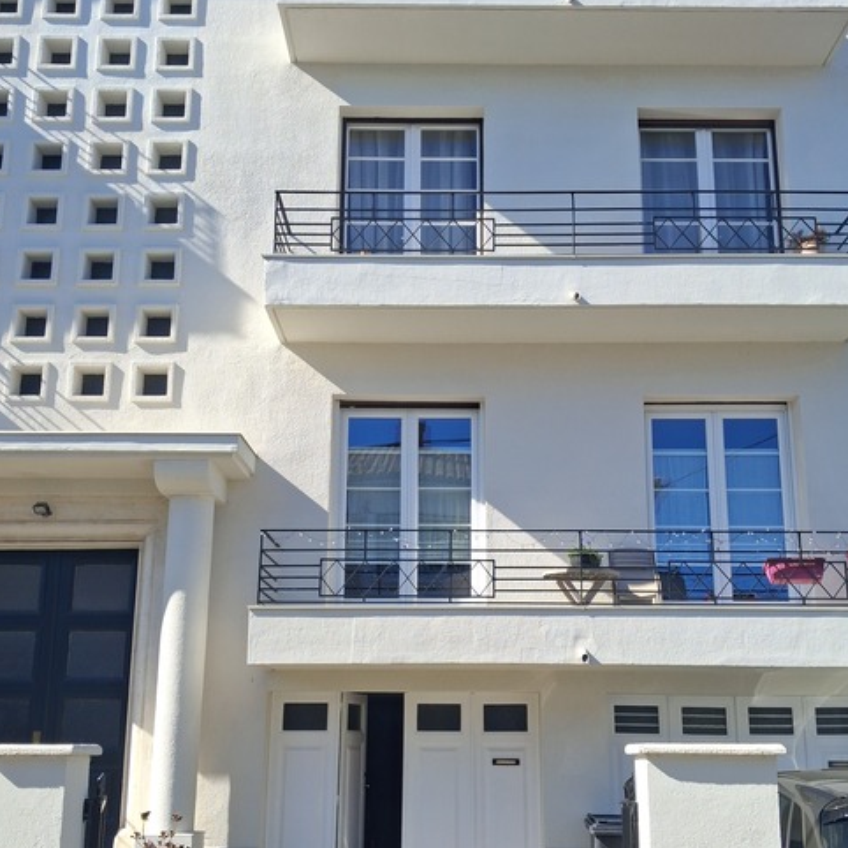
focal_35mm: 38
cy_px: 500
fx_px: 1053
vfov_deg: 43.7
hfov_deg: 43.9
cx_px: 440
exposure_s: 1/407
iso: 25
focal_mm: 4
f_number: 1.8
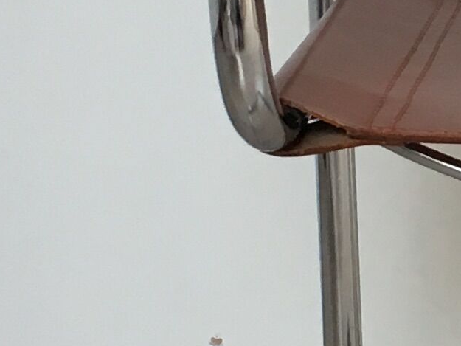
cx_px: 739
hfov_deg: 10.2
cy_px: 200
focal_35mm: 187
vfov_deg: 7.9
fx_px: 2491
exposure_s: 1/33
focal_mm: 4.15
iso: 64
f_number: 2.2
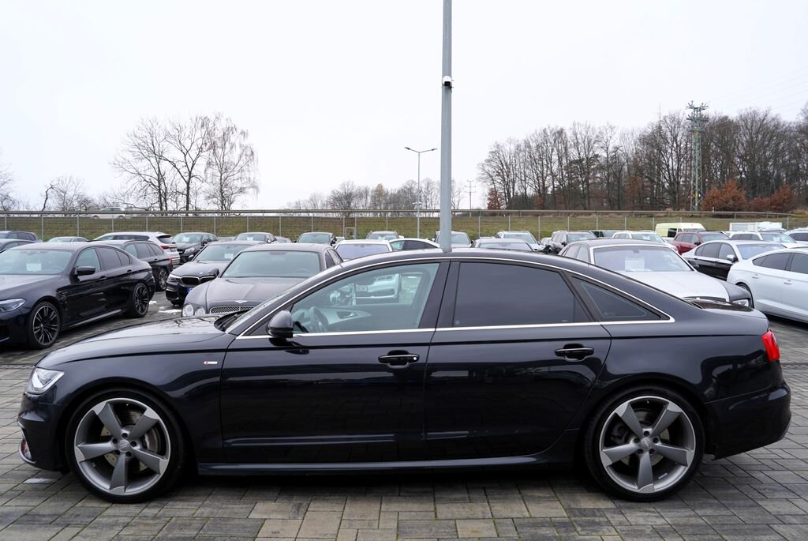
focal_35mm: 24
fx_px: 539
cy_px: 270
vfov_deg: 53.2
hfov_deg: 73.7
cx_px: 404
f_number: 4.5
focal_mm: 24
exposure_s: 1/80
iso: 100
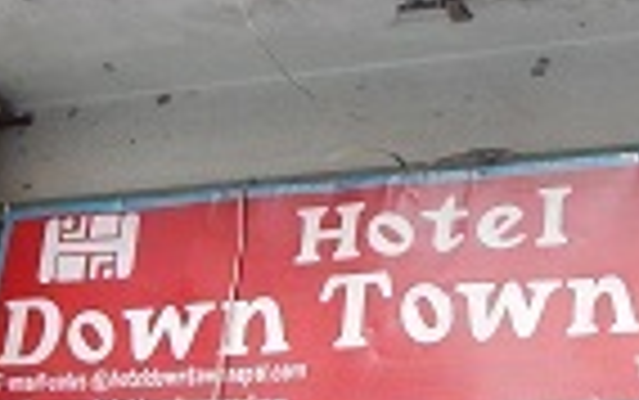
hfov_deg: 21.4
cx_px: 500
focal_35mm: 96
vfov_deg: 13.6
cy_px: 283
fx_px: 1673
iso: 280
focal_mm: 4
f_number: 3
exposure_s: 1/30
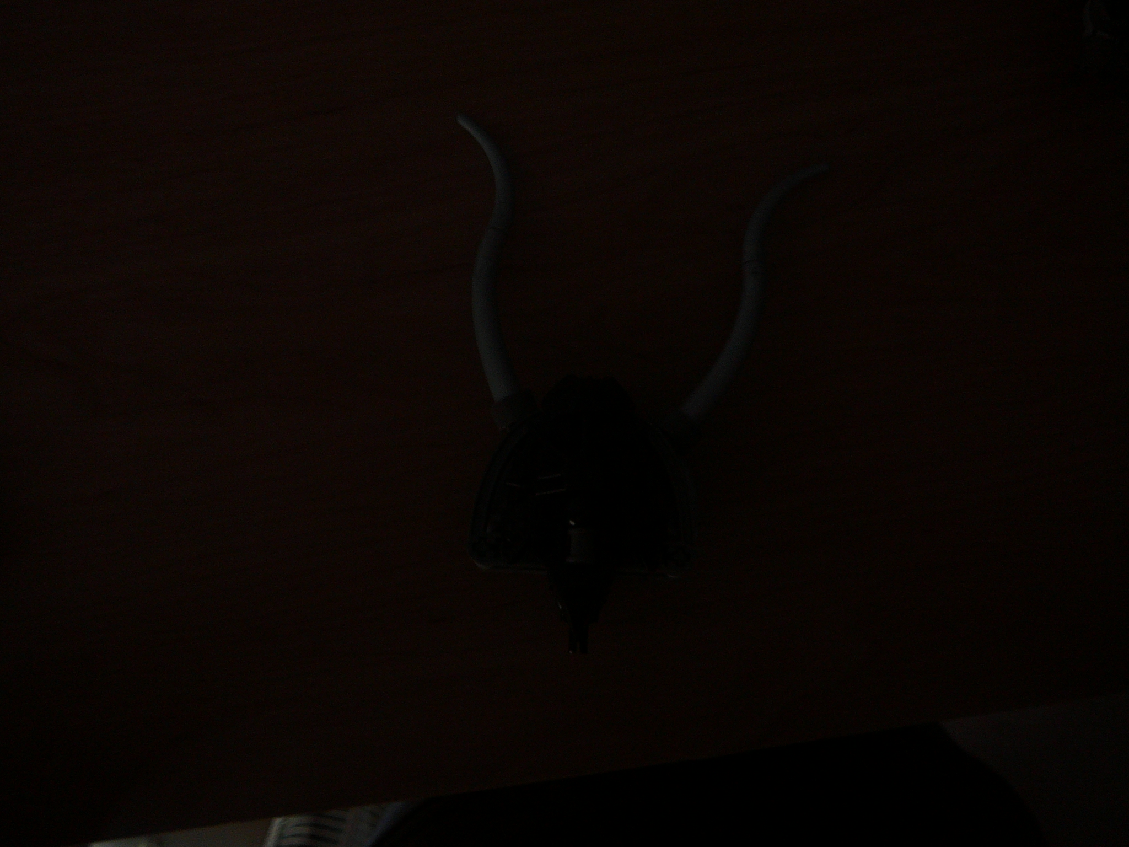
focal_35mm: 35
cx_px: 564
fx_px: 1142
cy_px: 424
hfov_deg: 52.6
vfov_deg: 40.7
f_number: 2.8
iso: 100
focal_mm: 5.2
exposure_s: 1/30
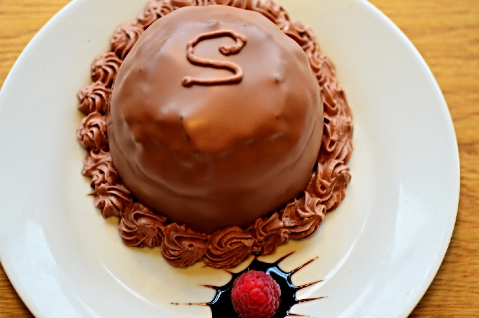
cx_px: 240
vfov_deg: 8.7
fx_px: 2092
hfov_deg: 13.1
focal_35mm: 158
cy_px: 159
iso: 500
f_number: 3
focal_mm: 105
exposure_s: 1/50
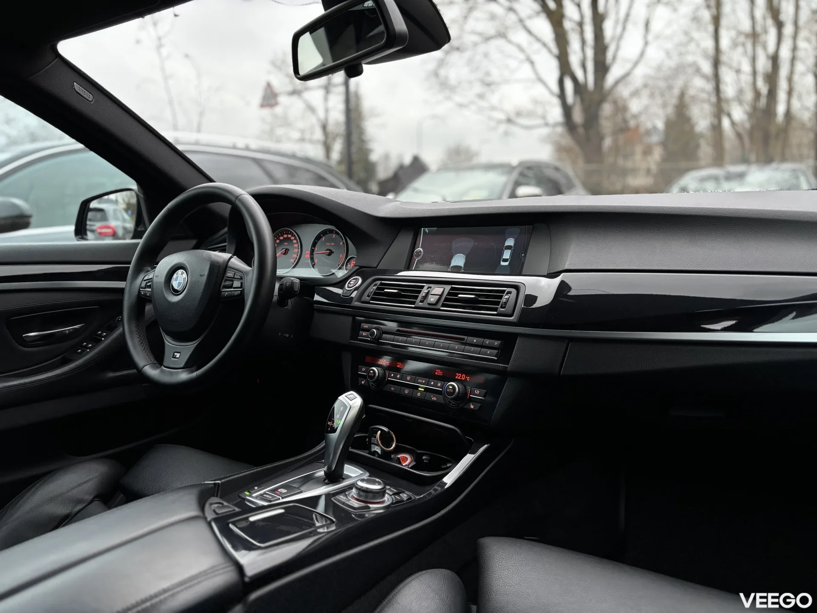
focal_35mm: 26
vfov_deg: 53.1
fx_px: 614
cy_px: 306
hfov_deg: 67.3
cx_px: 408
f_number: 1.6
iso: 400
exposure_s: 1/60
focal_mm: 5.96
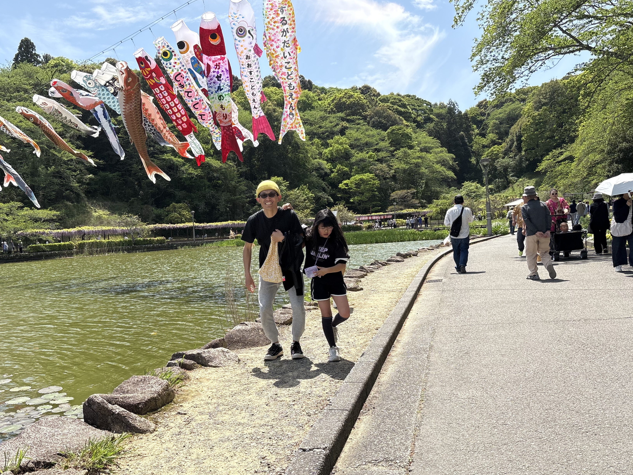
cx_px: 267
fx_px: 585
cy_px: 269
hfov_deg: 56.5
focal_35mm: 32
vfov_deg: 44.1
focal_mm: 5.96
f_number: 1.6
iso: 50
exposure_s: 1/2747
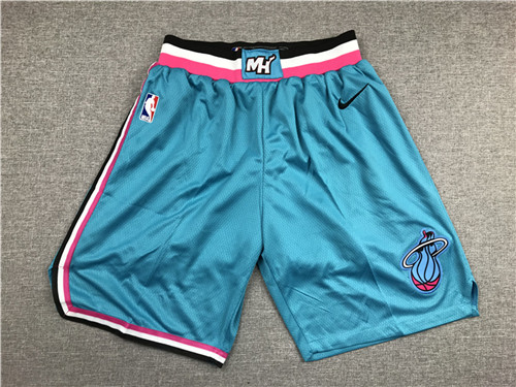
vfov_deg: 49.7
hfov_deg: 63.4
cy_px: 194
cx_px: 258
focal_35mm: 28
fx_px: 417
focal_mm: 3.99
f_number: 1.8
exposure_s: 1/50
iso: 25
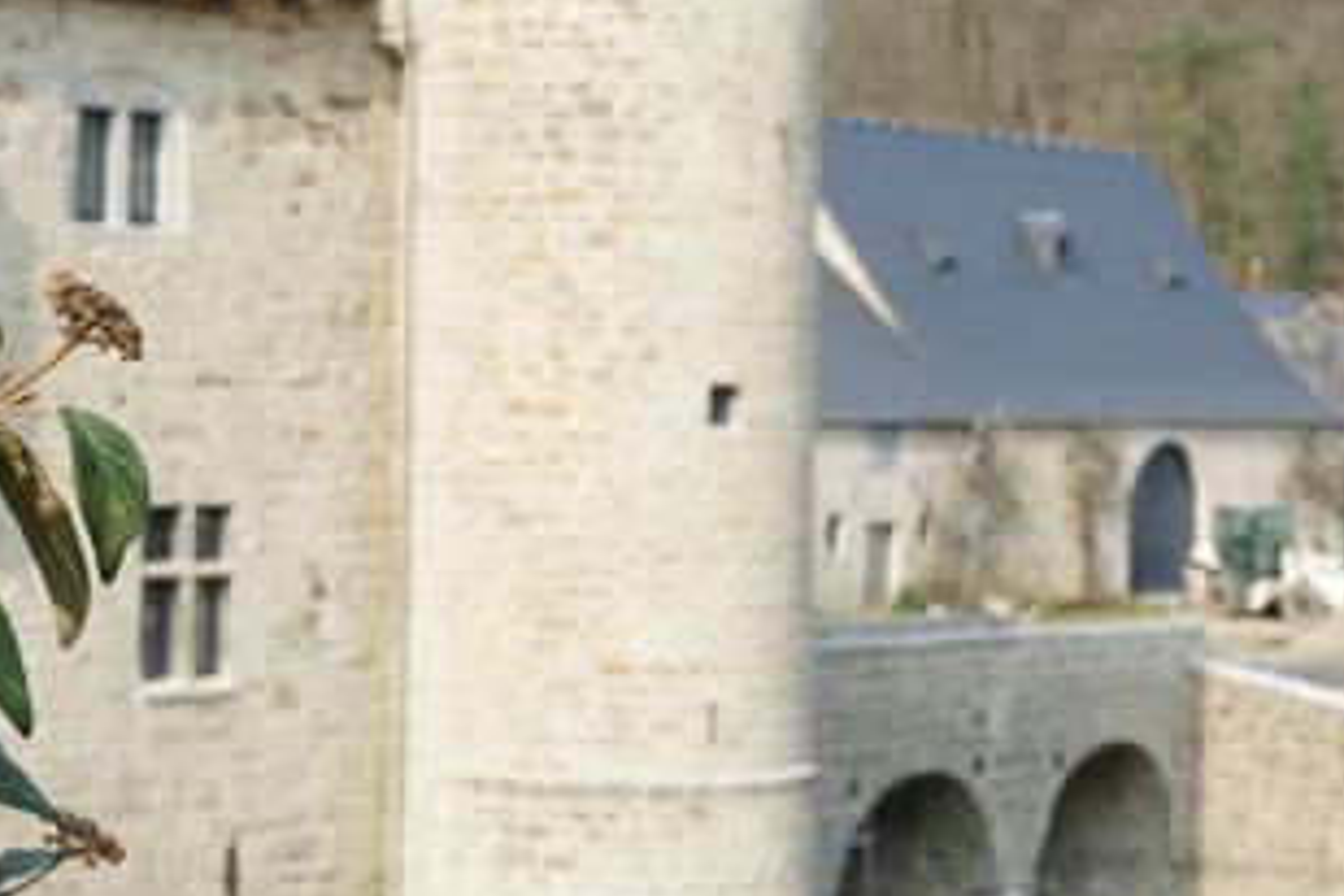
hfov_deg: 21.0
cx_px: 491
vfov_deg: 14.1
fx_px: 3621
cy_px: 291
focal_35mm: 97
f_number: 7.1
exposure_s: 1/160
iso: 100
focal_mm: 50
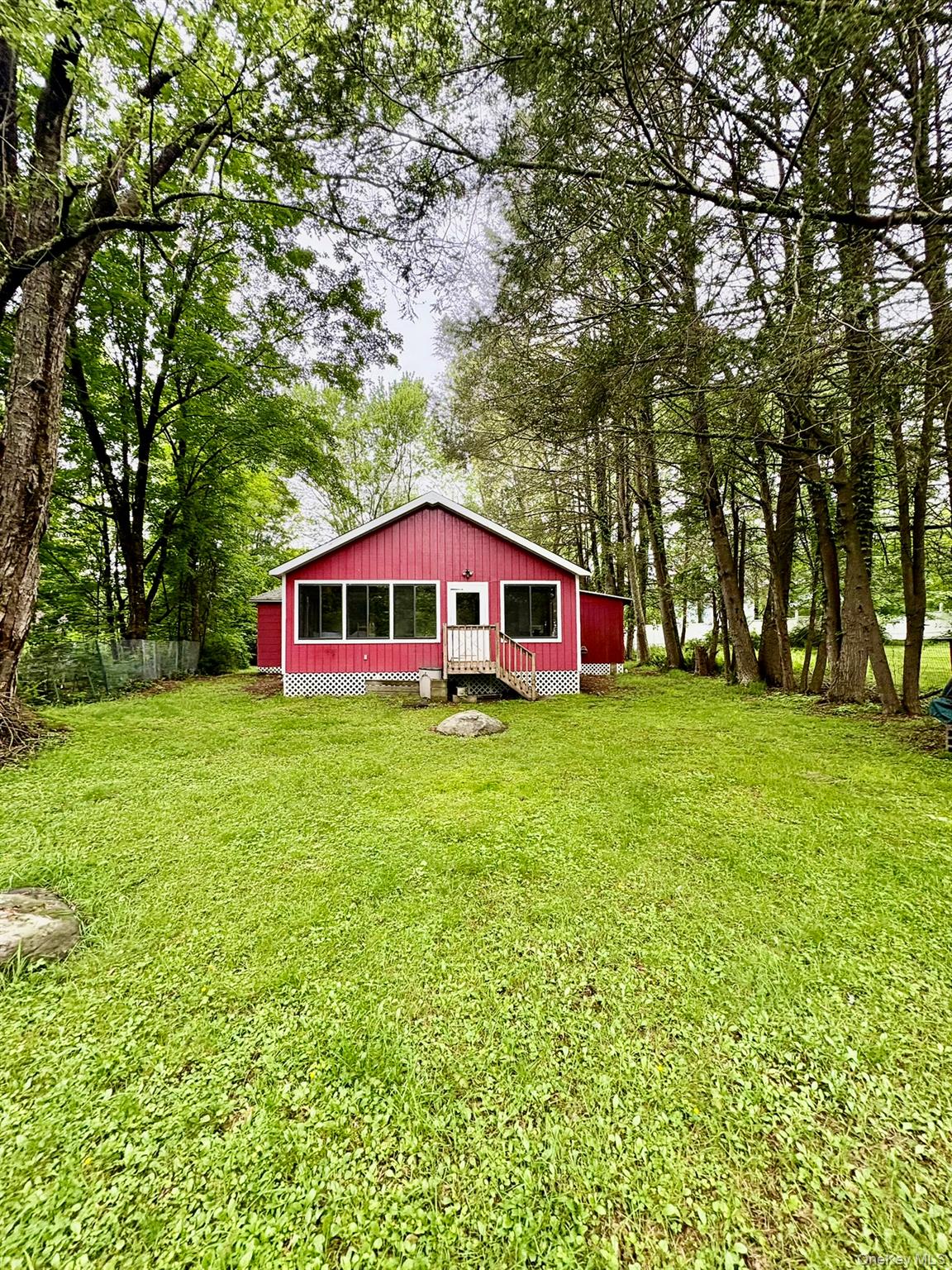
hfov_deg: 85.7
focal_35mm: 14
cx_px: 476
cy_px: 635
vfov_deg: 102.1
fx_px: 513
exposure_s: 1/99
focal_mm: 2.22
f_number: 2.2
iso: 125
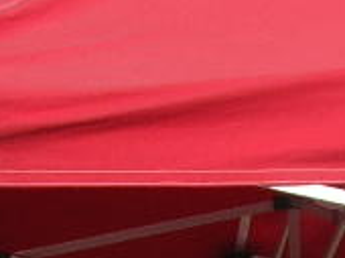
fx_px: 2100
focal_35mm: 211
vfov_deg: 6.7
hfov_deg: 9.0
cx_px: 615
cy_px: 599
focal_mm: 5.8
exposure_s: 1/392
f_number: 5.6
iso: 50
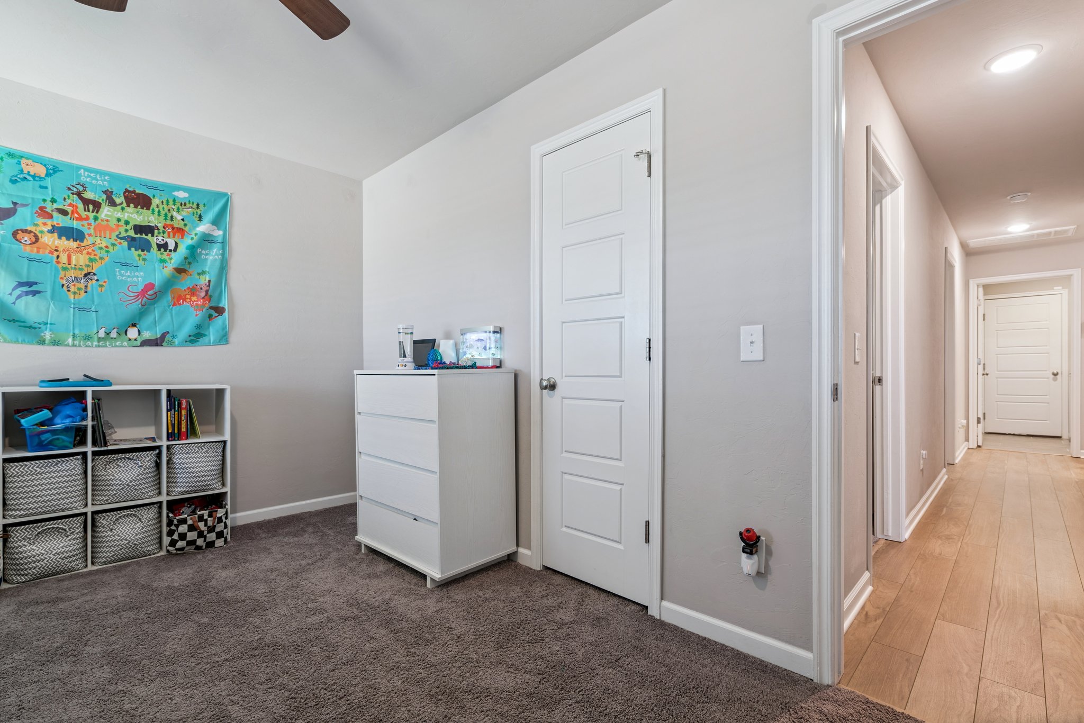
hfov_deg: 96.7
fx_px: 482
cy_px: 362
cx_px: 542
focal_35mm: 16
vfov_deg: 73.8
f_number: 7.1
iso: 200
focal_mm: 16
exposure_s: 1/4
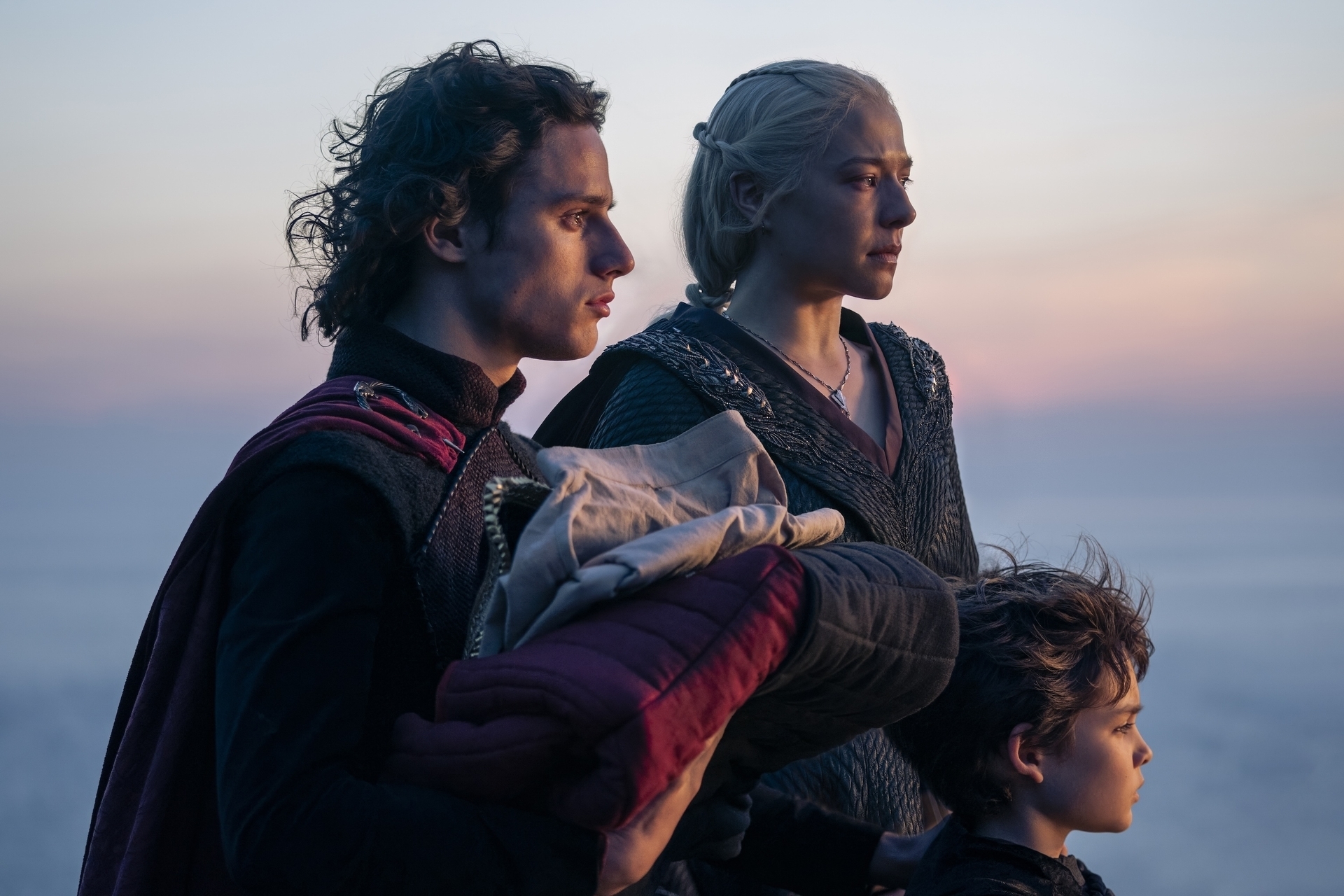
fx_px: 2613
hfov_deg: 28.8
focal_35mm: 70
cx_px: 672
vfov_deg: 19.5
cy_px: 448
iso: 1600
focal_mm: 70
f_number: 2.8
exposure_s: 1/500
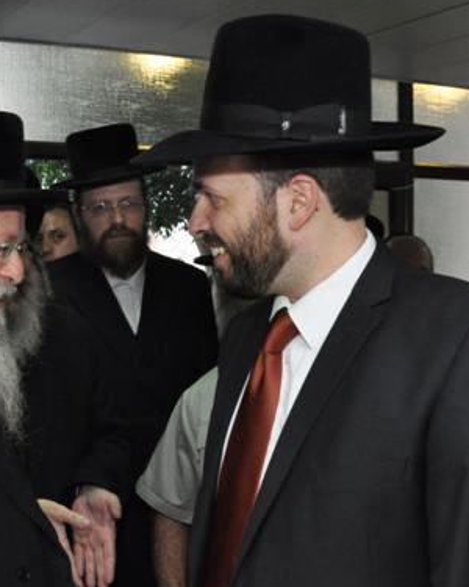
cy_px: 320
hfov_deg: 27.5
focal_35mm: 54
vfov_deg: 34.7
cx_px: 92
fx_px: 937
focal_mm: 18
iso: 1250
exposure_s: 1/60
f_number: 6.3
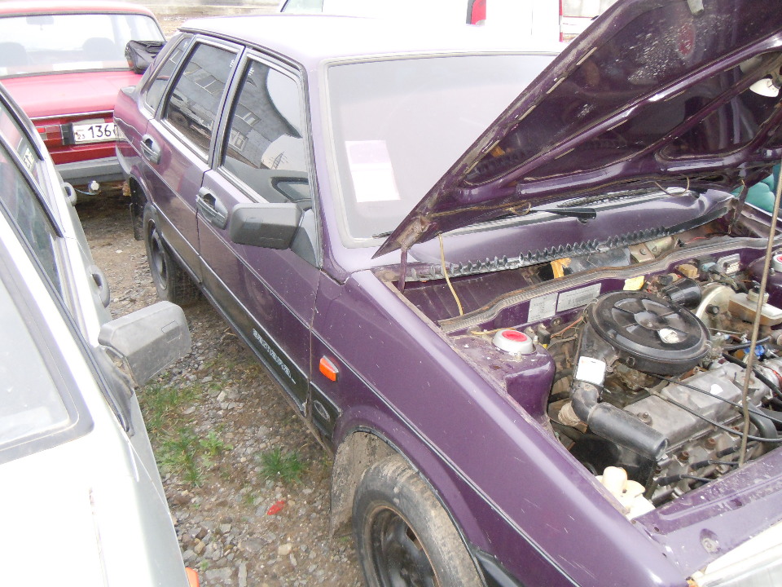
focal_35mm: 30
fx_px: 678
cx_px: 391
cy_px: 294
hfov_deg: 60.0
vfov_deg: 46.8
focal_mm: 5.4
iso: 400
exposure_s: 1/30
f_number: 3.5
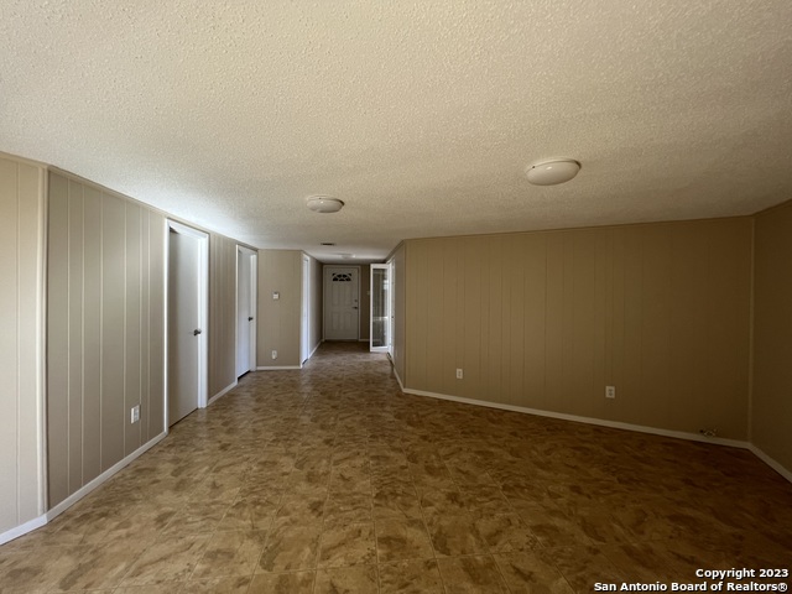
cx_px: 396
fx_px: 297
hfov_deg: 106.2
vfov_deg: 89.9
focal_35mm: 13
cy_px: 297
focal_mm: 1.57
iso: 200
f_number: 1.8
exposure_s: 1/99
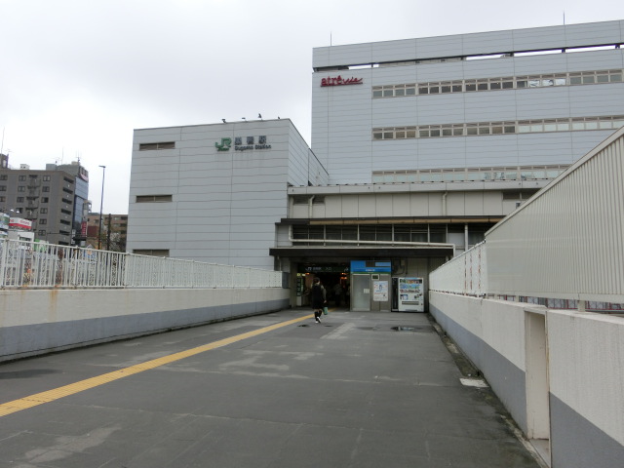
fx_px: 451
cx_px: 312
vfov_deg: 54.9
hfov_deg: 69.4
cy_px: 234
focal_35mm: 25
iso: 80
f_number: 3.5
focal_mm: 4.5
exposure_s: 1/200
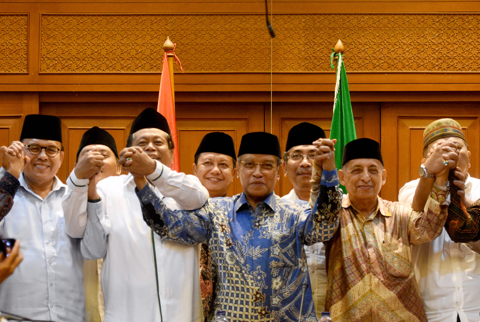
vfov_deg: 10.2
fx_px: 1803
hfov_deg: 15.2
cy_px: 161
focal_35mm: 135
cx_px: 240
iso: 3200
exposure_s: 1/100
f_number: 4
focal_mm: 90
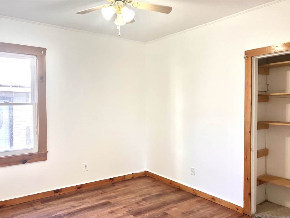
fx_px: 243
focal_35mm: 29
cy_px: 113
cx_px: 142
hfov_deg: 61.6
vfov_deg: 48.2
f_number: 1.8
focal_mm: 3.99
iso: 64
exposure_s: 1/60
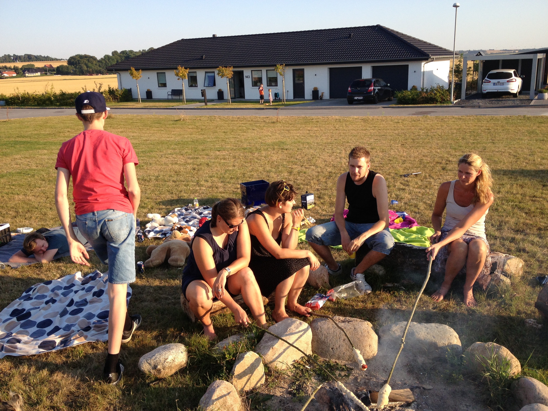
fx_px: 554
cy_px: 206
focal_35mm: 35
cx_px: 274
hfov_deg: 52.6
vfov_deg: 40.7
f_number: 2.4
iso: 50
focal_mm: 4.28
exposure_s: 1/708
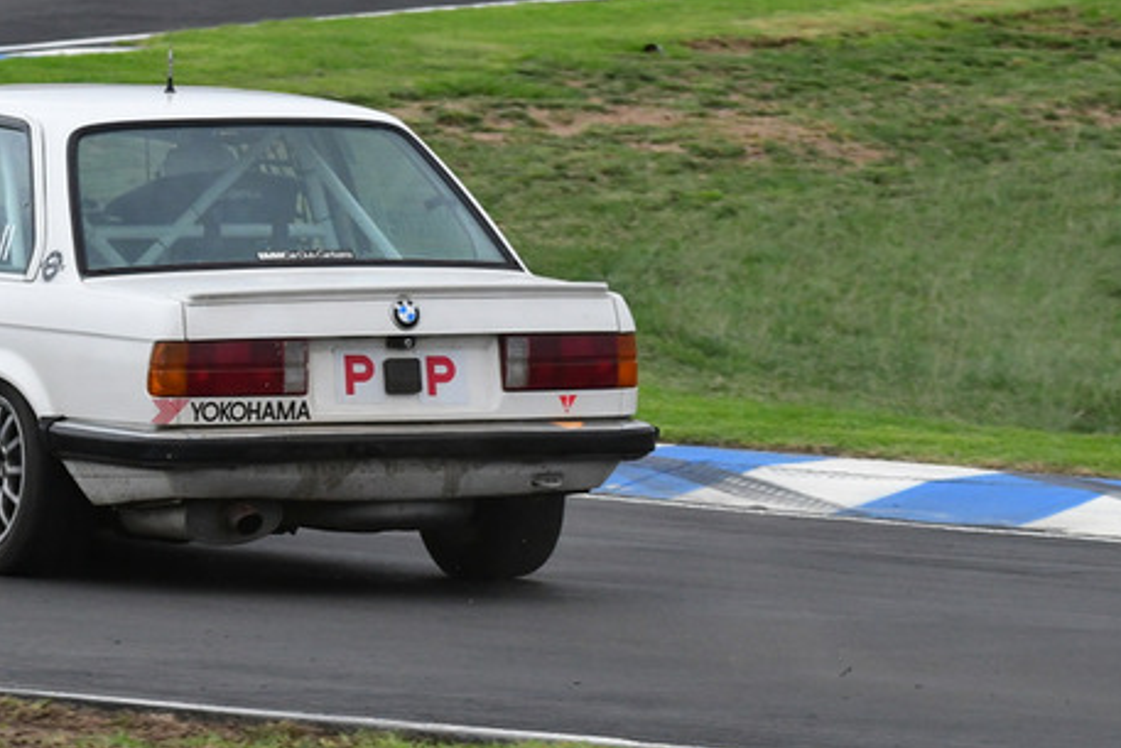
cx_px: 169
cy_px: 115
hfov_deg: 3.9
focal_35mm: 525
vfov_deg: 2.6
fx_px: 16352
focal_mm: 200
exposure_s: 1/640
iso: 2000
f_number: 10
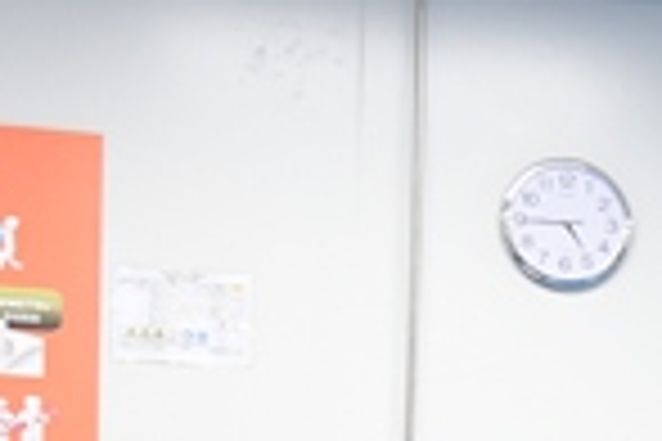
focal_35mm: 207
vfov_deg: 6.5
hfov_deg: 9.2
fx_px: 3806
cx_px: 1423
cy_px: 819
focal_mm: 38
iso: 1600
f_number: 4.5
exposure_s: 1/60
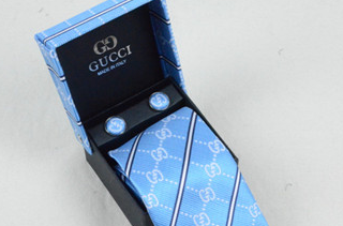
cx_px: 168
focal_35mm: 75
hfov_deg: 27.1
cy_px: 144
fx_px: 712
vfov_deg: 18.0
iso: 6400
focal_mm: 32
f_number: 25
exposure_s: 1/40
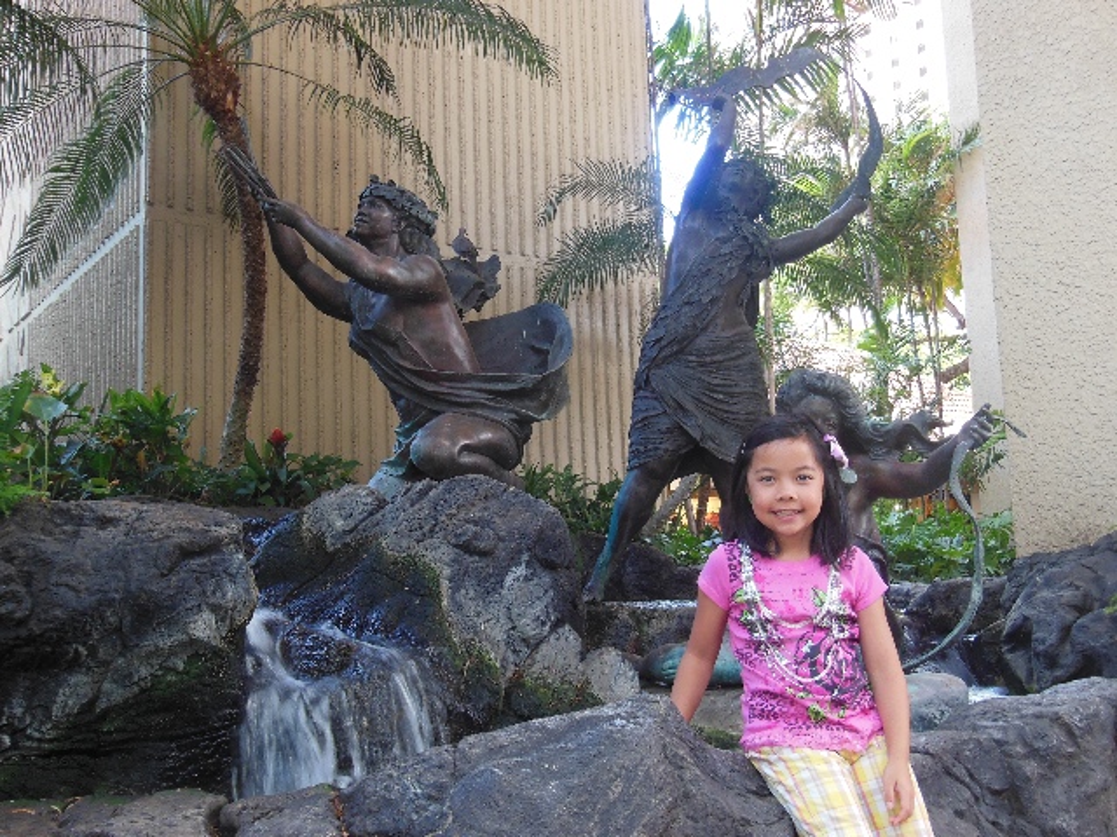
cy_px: 418
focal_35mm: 39
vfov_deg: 36.8
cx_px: 558
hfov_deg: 47.9
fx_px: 1258
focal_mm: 6.9
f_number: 4.1
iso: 200
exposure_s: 1/30
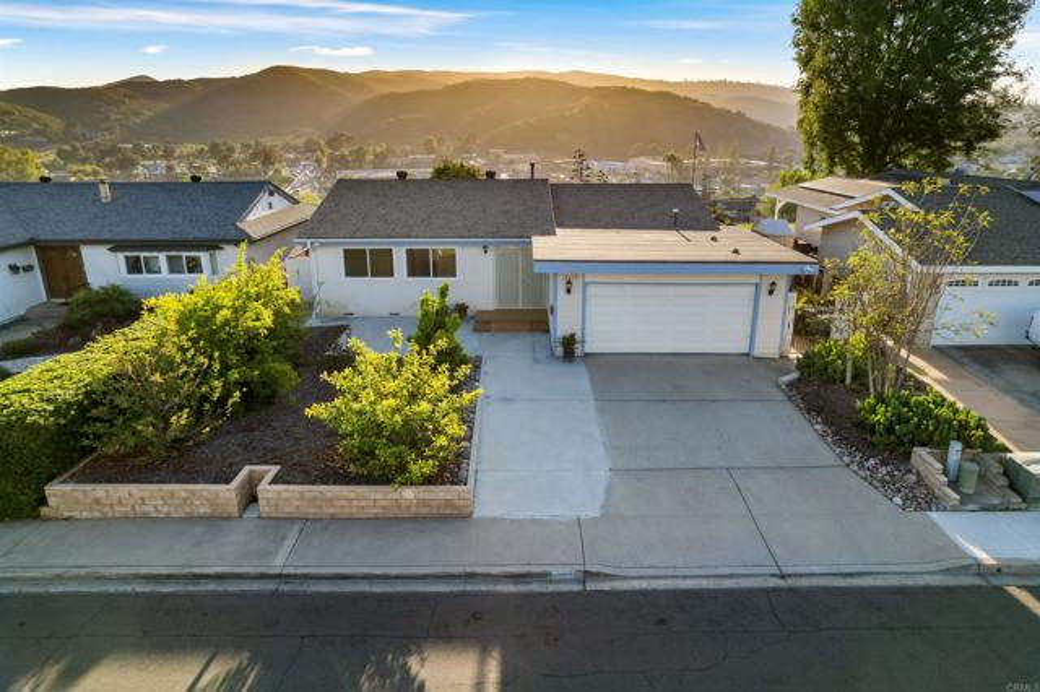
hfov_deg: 78.6
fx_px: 635
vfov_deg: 57.2
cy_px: 346
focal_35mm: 22
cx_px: 520
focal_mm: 8.38
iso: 110
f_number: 2.8
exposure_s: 1/1250
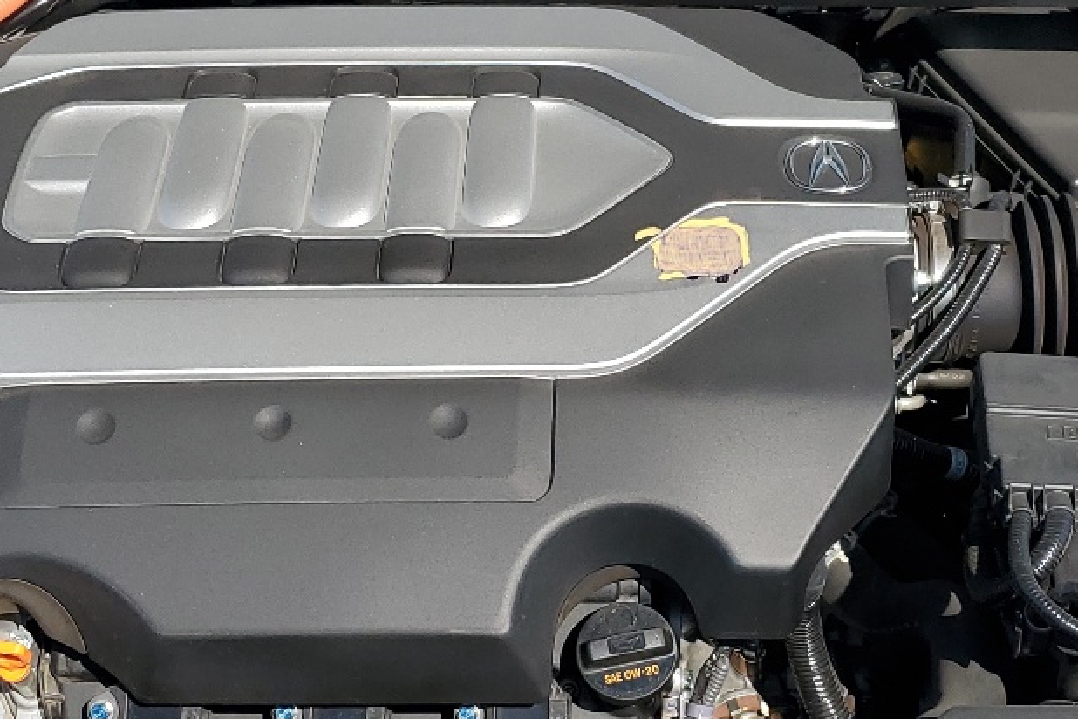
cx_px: 624
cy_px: 405
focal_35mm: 70
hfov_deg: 28.8
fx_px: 2096
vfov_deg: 19.4
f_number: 1.5
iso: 50
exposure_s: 1/3333
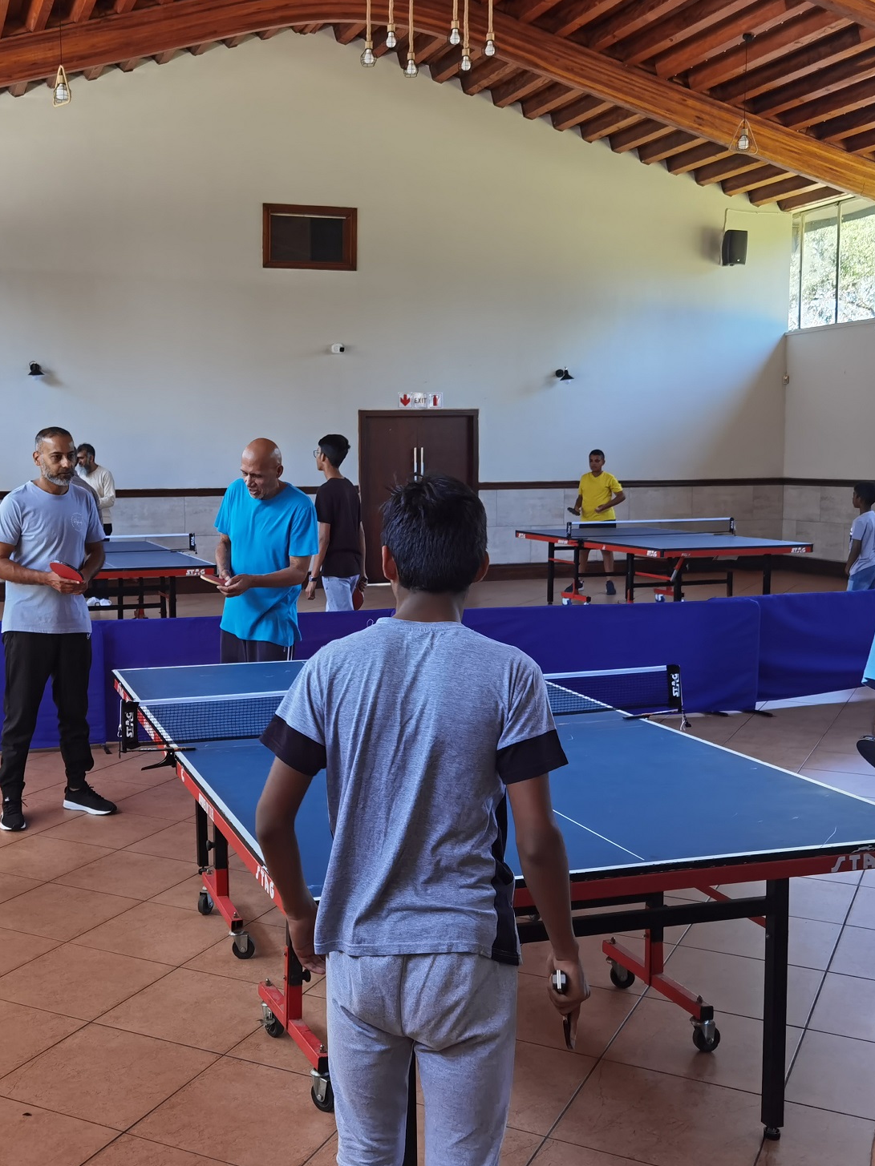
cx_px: 302
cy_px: 583
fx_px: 1281
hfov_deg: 37.4
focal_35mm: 38
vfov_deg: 49.0
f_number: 1.9
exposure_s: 1/160
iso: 50
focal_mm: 6.71
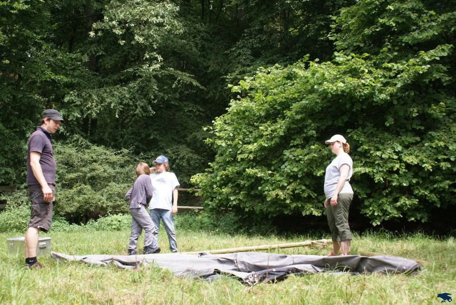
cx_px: 228
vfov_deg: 25.8
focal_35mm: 52
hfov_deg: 37.8
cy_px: 152
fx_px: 666
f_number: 8
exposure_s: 1/125
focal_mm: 35
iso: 100
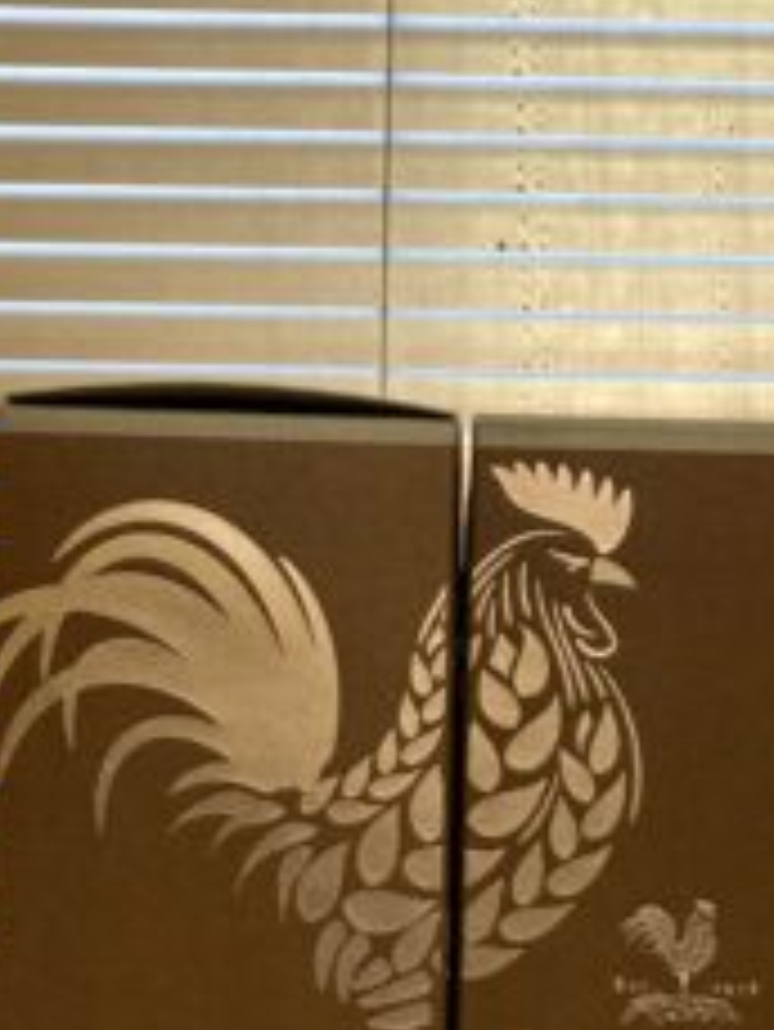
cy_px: 850
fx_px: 1459
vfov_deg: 37.3
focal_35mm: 49
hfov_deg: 29.6
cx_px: 475
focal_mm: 3.99
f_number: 1.8
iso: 125
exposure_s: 1/50
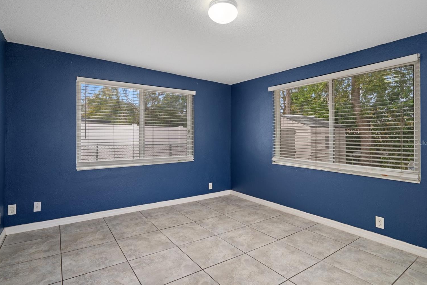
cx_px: 214
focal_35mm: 18
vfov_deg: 67.4
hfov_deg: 90.0
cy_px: 143
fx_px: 213
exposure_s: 1/3
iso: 320
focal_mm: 17
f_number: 8
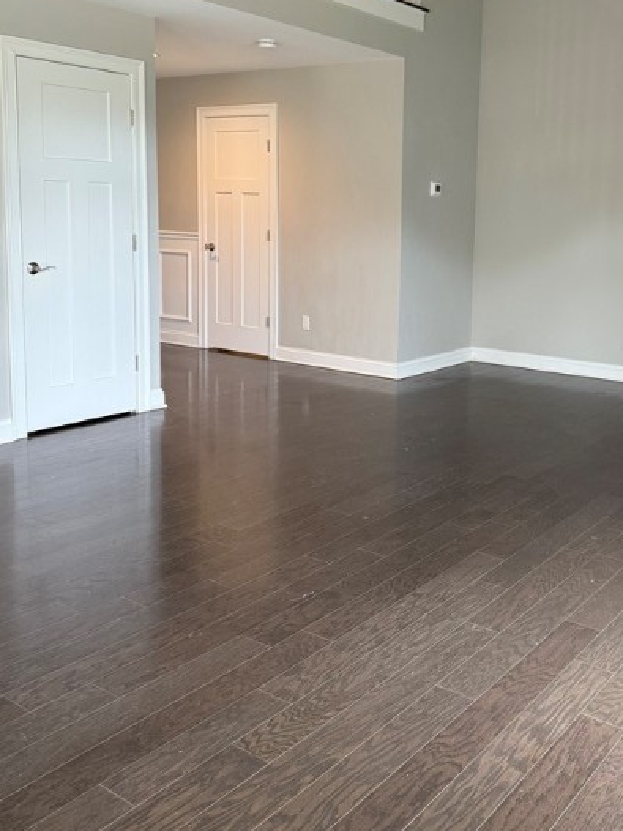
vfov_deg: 52.1
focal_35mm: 35
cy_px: 312
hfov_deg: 40.1
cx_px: 427
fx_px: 840
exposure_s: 1/60
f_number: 1.78
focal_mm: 6.76
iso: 160
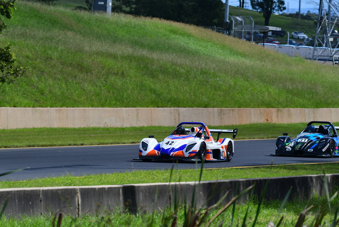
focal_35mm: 300
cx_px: 170
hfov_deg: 6.9
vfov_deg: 4.6
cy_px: 114
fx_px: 2826
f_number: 11
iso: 400
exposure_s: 1/640
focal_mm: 200
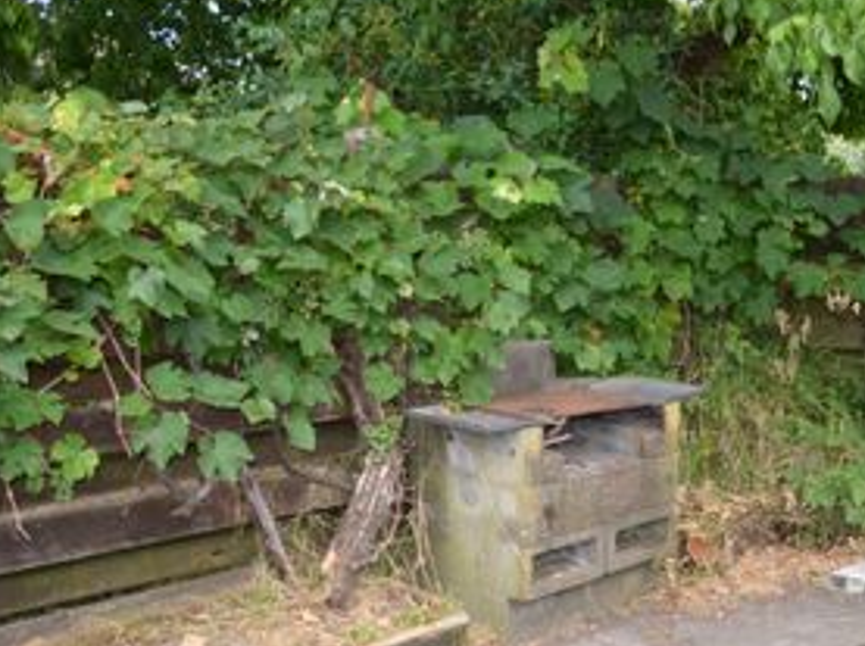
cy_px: 442
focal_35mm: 49
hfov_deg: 37.2
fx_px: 1223
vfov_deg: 29.4
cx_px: 724
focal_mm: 20
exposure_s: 1/200
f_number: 4
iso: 100
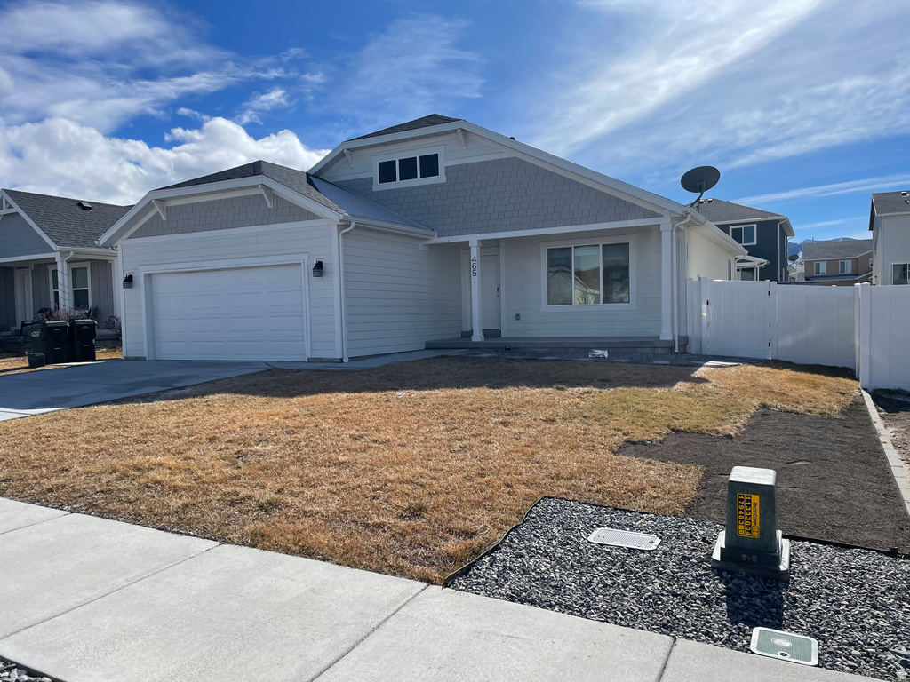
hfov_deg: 67.3
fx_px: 683
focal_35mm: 26
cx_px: 455
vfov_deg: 53.1
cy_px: 341
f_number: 1.6
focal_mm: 4.2
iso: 32
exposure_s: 1/6494
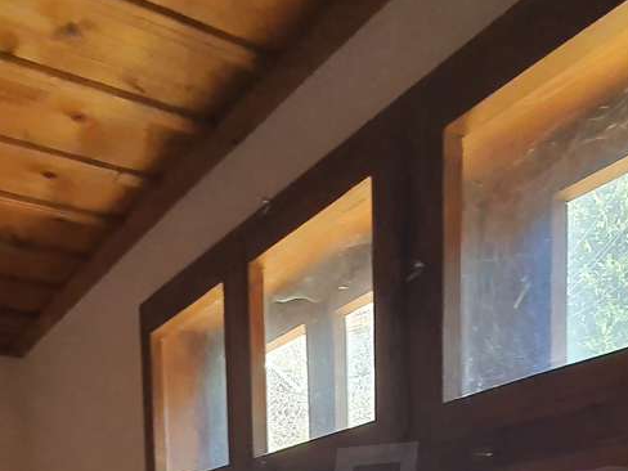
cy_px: 657
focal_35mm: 40
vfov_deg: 27.8
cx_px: 223
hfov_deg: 46.2
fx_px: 726
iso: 125
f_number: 2.2
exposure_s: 1/50
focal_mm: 1.8
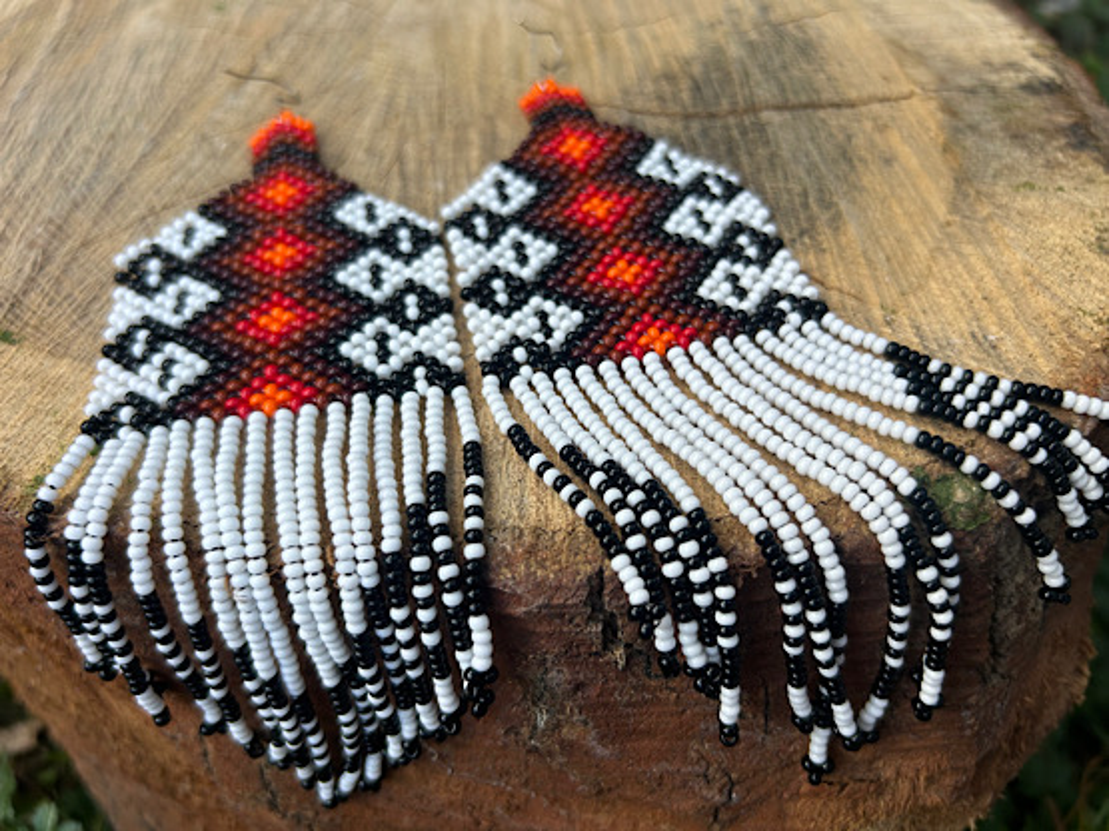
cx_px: 554
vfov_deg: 53.0
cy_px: 416
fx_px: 833
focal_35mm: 26
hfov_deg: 67.3
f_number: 1.5
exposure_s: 1/300
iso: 50
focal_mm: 5.7
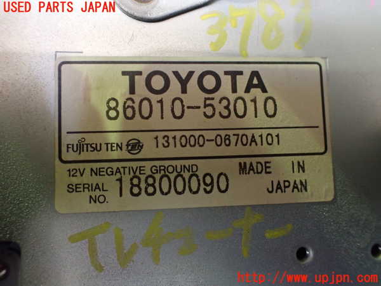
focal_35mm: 30
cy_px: 143
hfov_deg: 60.0
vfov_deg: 46.8
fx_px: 330
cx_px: 190
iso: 800
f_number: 2.3
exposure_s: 1/30
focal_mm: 5.4
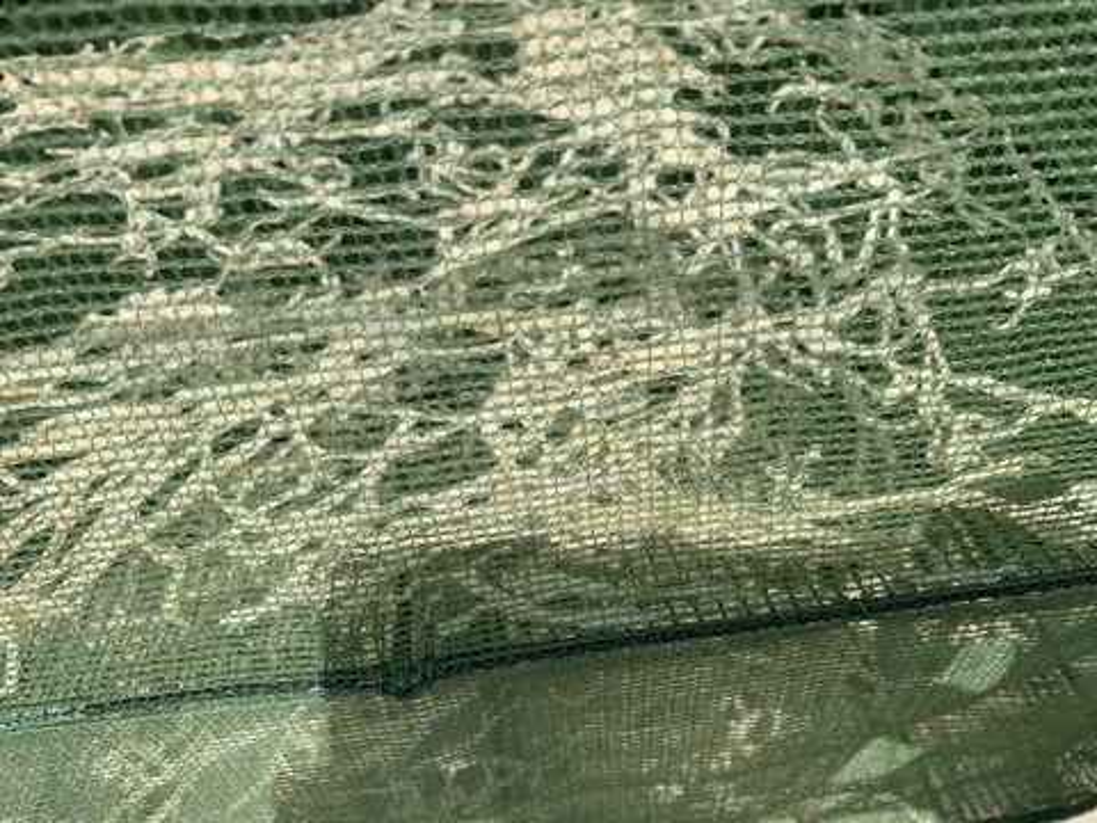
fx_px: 824
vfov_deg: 53.1
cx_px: 548
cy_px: 412
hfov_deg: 67.3
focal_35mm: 26
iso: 25
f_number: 1.8
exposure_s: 1/2257
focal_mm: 4.25
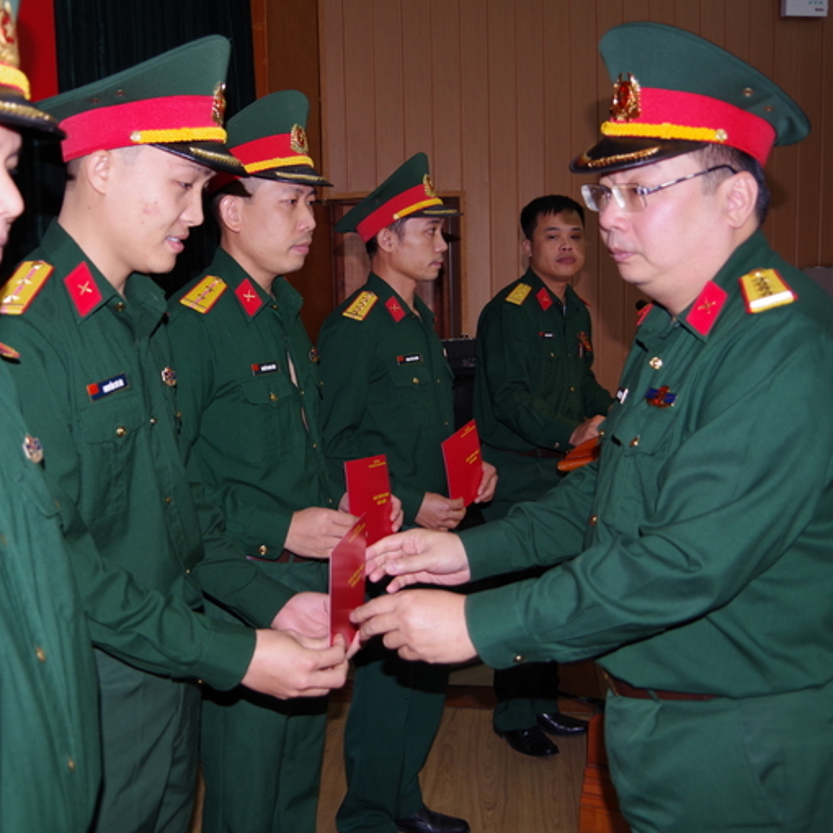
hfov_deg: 45.6
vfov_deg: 46.0
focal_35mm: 36
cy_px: 402
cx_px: 310
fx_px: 980
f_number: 3.5
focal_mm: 18
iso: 200
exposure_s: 1/50
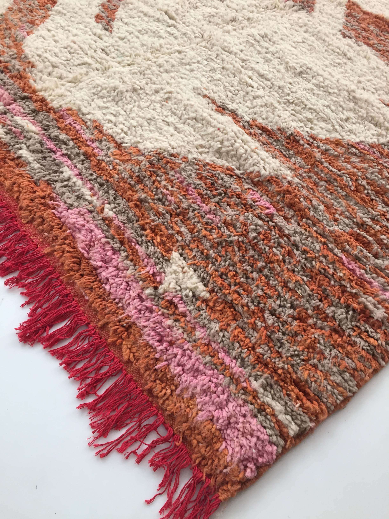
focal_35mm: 29
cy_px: 260
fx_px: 435
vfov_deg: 61.7
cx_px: 194
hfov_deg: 48.2
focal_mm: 4.15
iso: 125
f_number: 2.2
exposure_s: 1/33
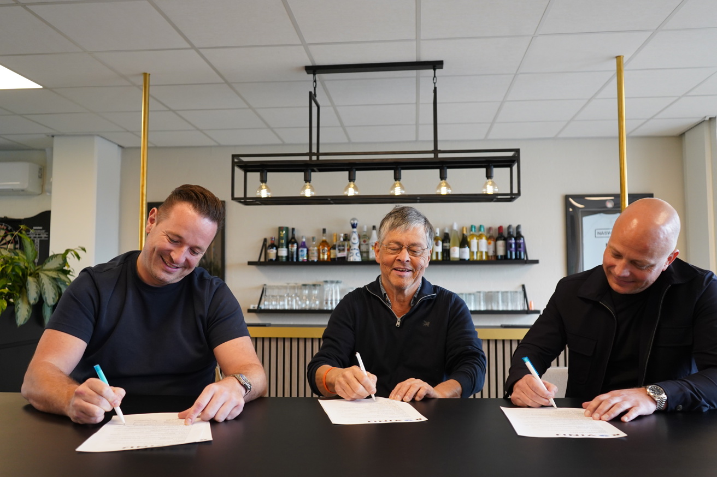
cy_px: 238
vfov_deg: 42.3
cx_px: 358
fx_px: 617
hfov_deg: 60.3
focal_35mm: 31
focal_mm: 31
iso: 1600
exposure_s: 1/250
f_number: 3.5
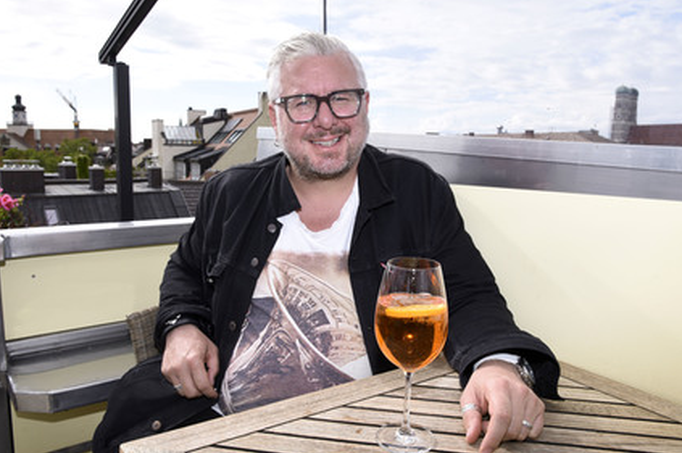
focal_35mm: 32
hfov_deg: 58.8
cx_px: 343
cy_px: 231
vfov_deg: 41.0
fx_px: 606
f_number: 11
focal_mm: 30
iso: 250
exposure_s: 1/160
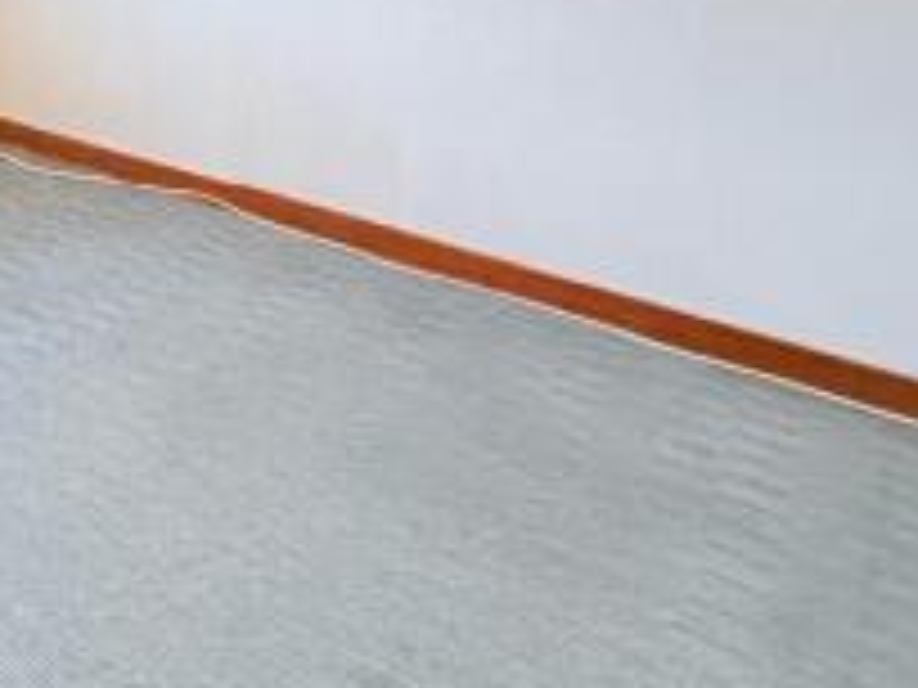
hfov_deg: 33.5
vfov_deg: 30.0
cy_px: -164
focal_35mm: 40
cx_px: -286
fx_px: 1061
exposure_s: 1/60
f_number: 2.2
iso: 500
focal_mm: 2.22
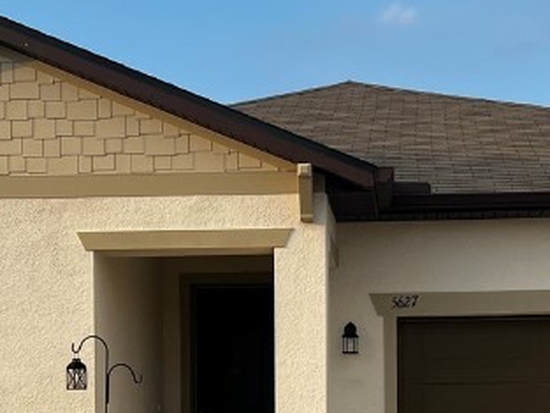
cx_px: 283
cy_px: 406
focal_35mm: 85
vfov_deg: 17.0
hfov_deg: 23.0
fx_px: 1351
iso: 50
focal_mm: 5.7
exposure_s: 1/1553
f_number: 1.5
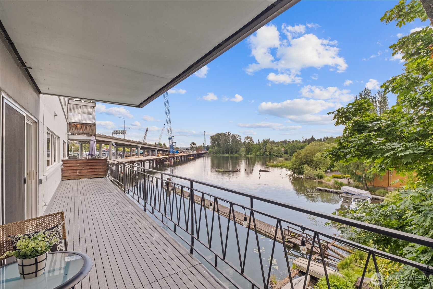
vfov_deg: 77.3
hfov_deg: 100.4
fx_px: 180
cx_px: 216
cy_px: 144
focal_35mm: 15
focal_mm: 10
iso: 160
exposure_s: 1/40
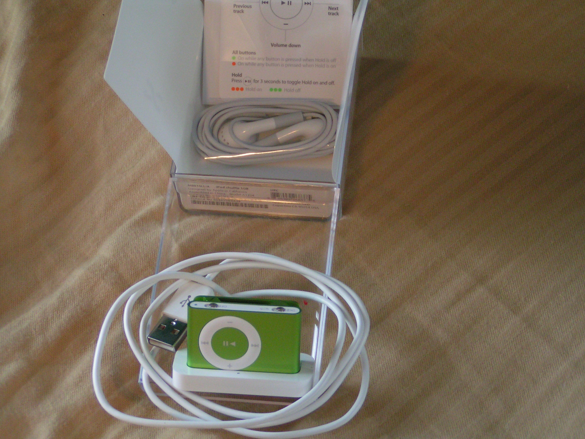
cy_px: 220
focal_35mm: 119
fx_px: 2011
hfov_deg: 16.6
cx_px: 292
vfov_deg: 12.5
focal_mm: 18.2
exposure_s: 1/20
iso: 200
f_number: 3.5
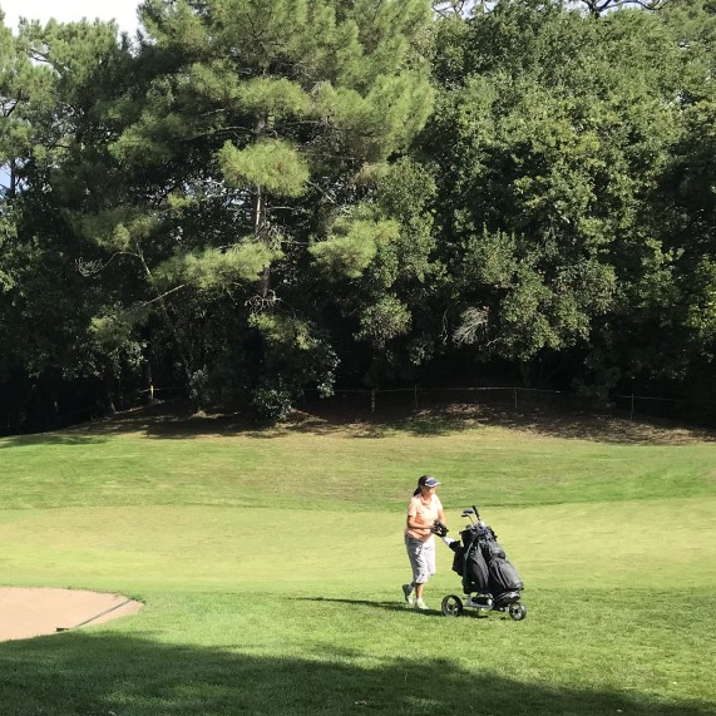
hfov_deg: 30.9
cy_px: 487
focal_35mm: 52
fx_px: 1217
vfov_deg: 32.5
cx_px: 33
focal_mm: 3.99
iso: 20
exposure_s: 1/1277
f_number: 1.8
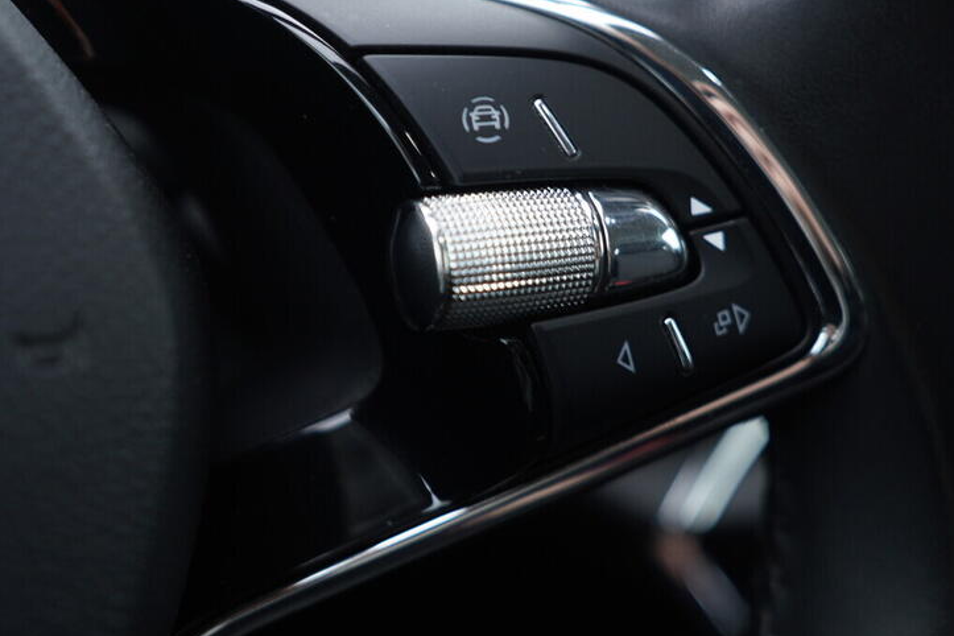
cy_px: 216
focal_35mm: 51
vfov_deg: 26.3
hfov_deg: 38.8
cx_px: 548
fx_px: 1351
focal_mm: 24
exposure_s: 1/40
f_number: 2.8
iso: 200
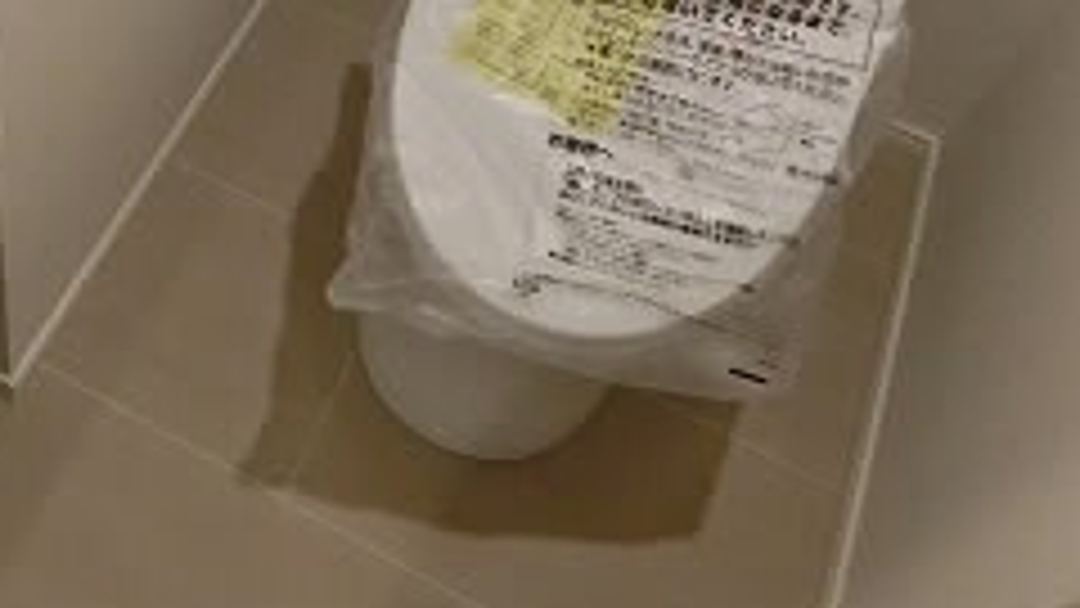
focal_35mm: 49
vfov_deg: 23.1
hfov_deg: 39.3
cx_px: 122
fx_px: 1403
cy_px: -43
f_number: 3
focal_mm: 4.24
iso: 800
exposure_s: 1/80
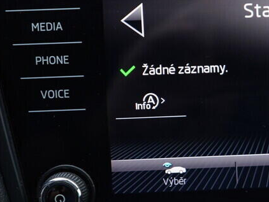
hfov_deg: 22.3
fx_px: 653
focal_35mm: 84
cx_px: 279
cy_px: 94
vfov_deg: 17.6
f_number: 2.8
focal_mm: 24
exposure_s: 1/40
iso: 160
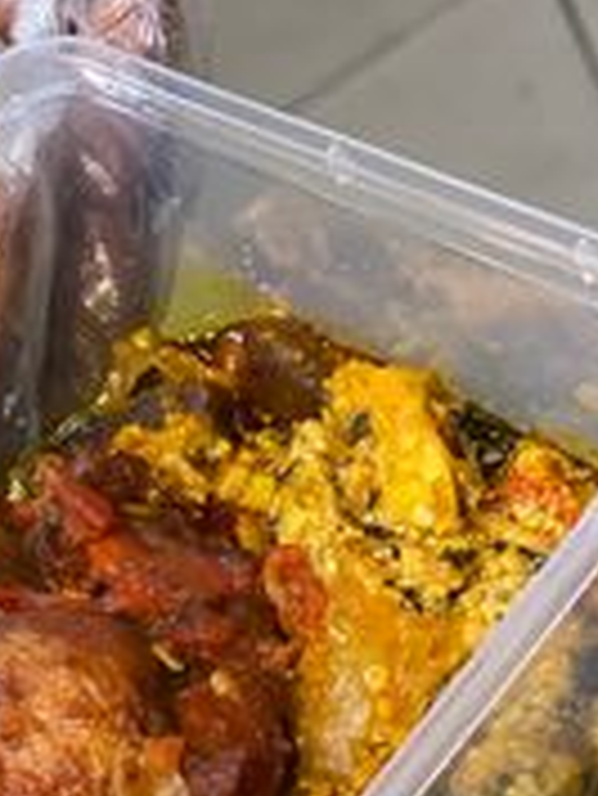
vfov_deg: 15.6
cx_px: -67
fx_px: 2876
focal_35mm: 125
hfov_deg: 11.7
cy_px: 652
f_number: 2
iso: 250
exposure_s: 1/61
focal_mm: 6
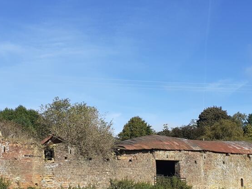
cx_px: 134
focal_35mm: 50
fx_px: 364
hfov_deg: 38.2
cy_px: 131
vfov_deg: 28.9
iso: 40
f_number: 1.9
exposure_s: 1/1506
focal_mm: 3.6
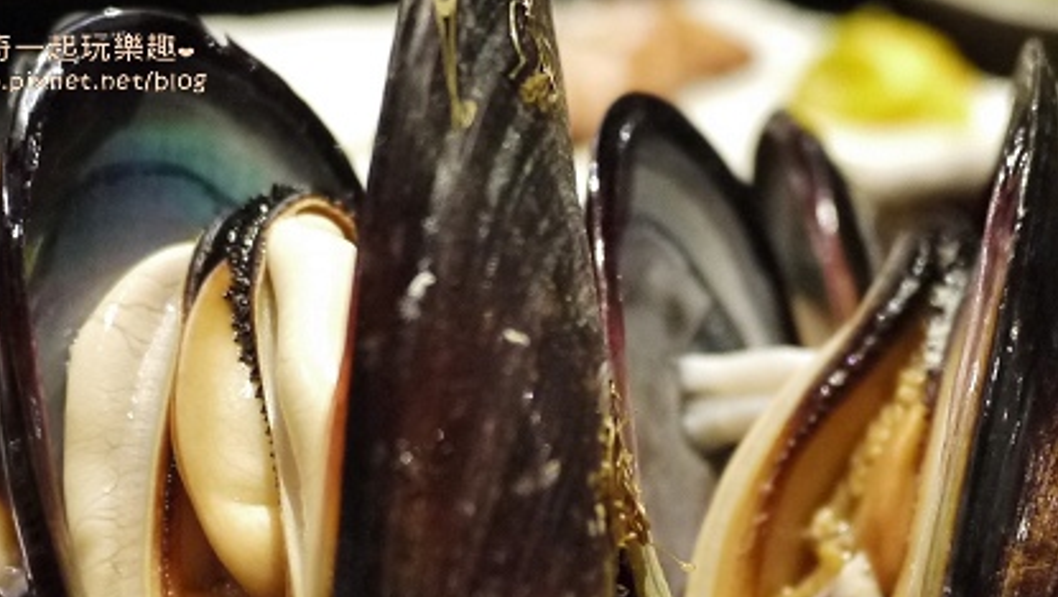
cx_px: 614
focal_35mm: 47
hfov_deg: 43.6
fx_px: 1319
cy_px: 561
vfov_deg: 24.6
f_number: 2.5
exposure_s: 1/25
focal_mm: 14
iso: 800
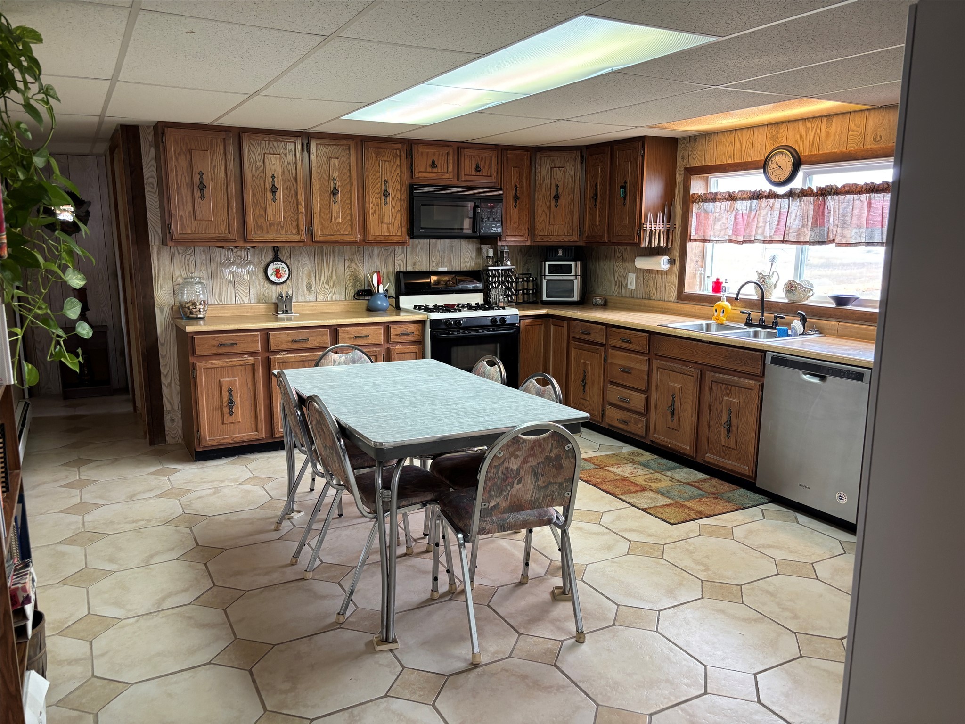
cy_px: 362
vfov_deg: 53.1
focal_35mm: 26
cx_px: 482
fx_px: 725
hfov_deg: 67.3
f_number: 1.6
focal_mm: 5.96
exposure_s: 1/60
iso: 125
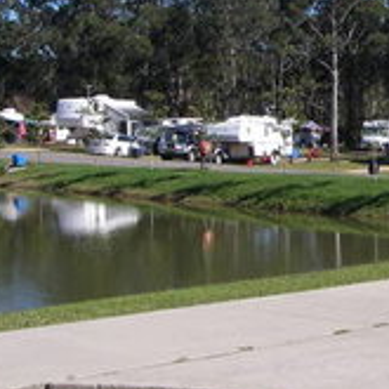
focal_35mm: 98
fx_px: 1246
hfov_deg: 17.3
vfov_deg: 17.7
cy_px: 111
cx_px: 398
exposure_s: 1/250
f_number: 6.6
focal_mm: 6.3
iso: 80
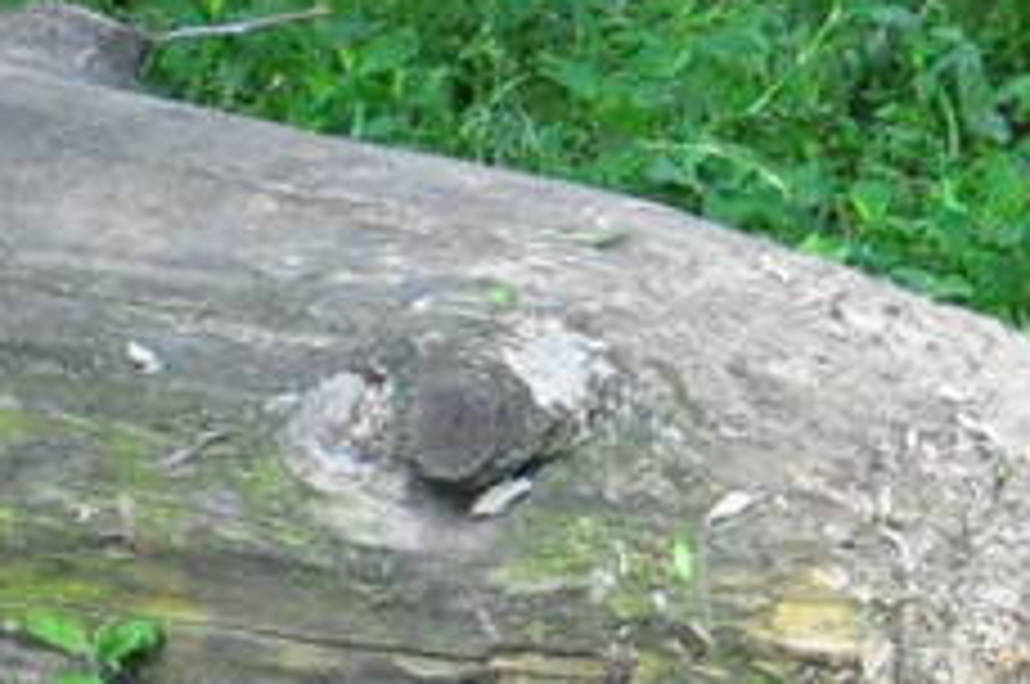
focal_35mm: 1102
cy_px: 101
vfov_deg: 1.2
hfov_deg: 1.9
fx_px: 31499
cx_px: 3589
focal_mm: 105
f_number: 8
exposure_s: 1/1000
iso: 3200
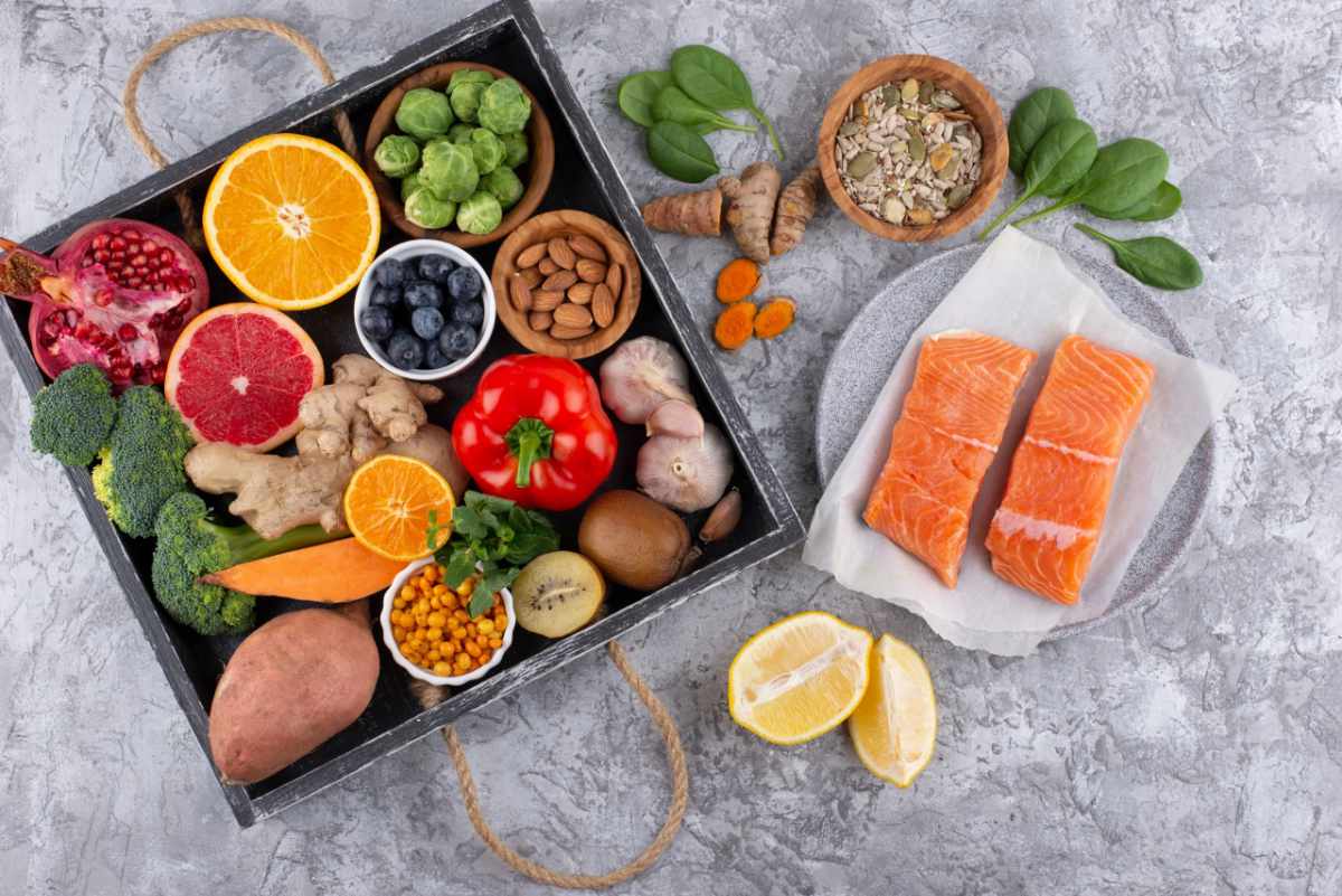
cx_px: 671
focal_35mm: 50
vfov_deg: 27.0
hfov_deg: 39.6
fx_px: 1864
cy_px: 448
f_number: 8
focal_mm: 50
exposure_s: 1/100
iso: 100
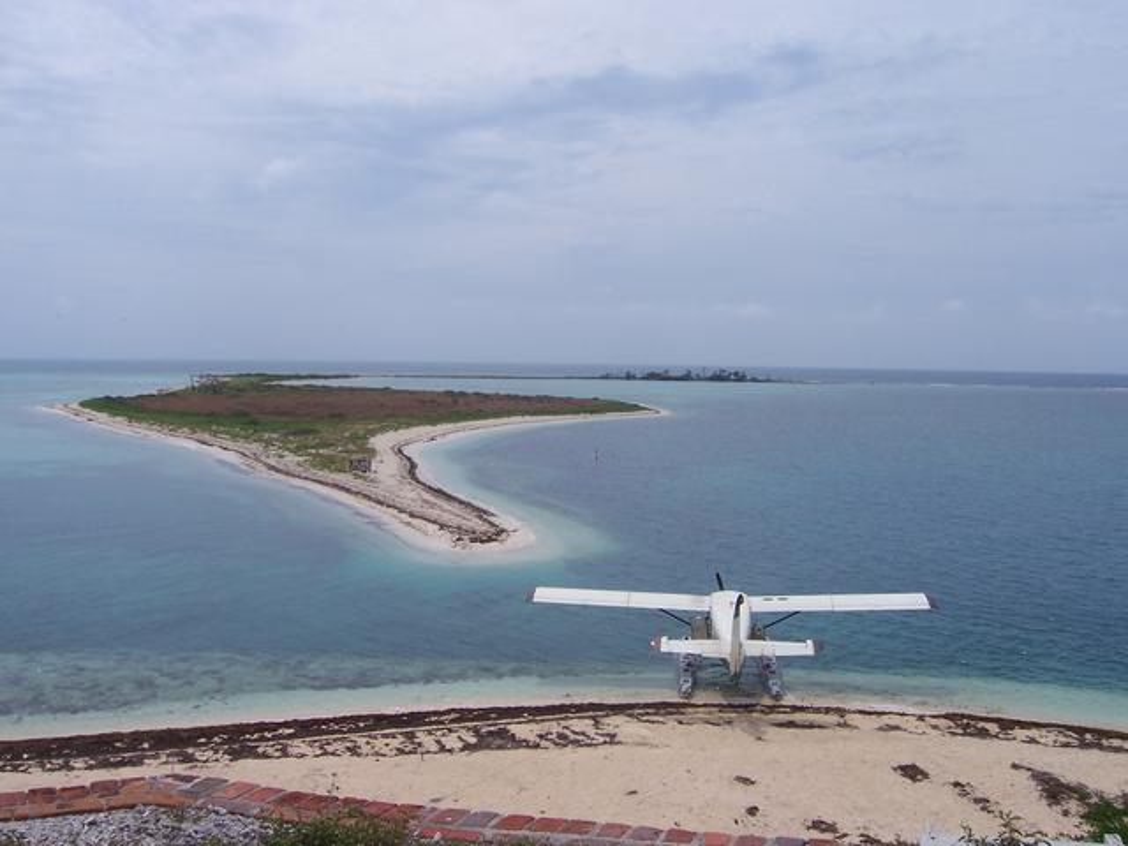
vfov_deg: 39.7
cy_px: 423
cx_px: 564
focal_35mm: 36
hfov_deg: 51.4
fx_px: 1173
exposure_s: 1/1000
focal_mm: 6
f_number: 4.8
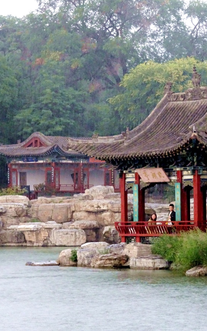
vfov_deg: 14.0
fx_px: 1345
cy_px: 166
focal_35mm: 149
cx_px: 158
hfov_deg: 8.8
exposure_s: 1/60
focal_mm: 17.97
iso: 800
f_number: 5
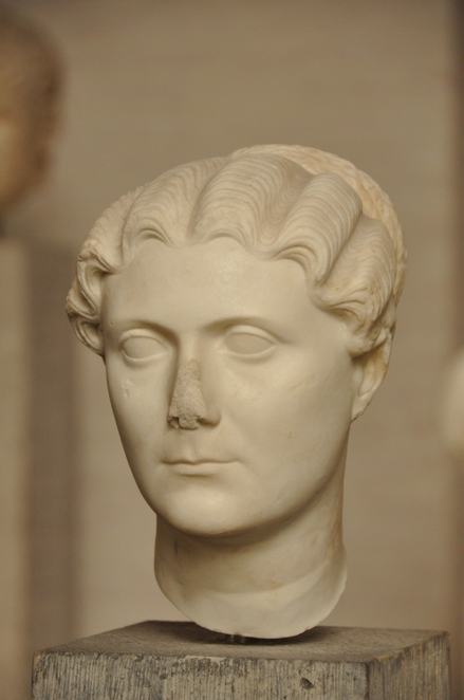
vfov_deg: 13.1
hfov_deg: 8.7
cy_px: 350
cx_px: 232
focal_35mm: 158
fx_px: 3056
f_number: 5.3
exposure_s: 1/100
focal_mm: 105
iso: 1000
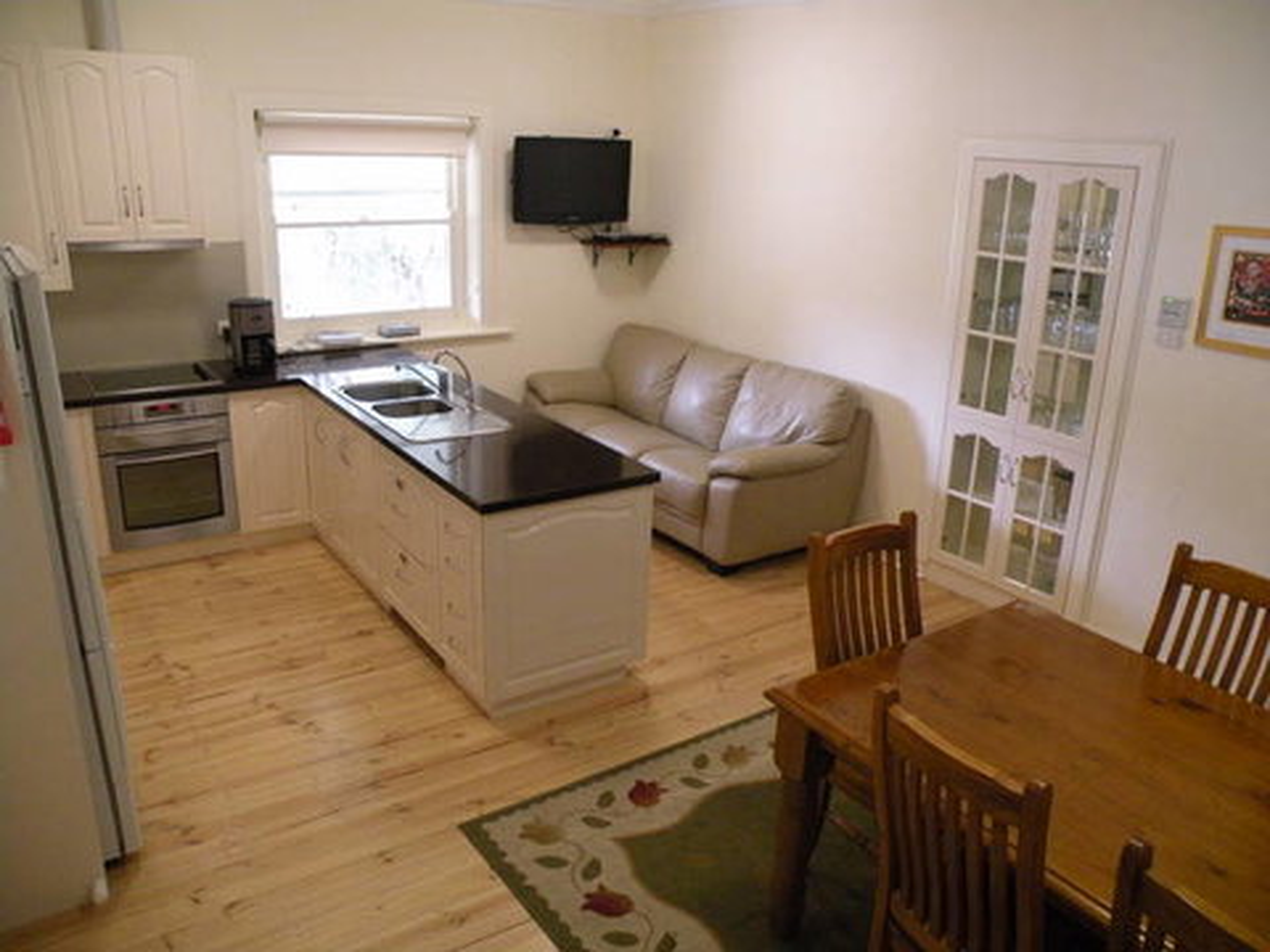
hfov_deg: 65.3
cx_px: 635
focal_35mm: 27
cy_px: 476
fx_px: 991
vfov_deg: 51.4
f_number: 2.8
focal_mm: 4.7
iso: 400
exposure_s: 1/36.8
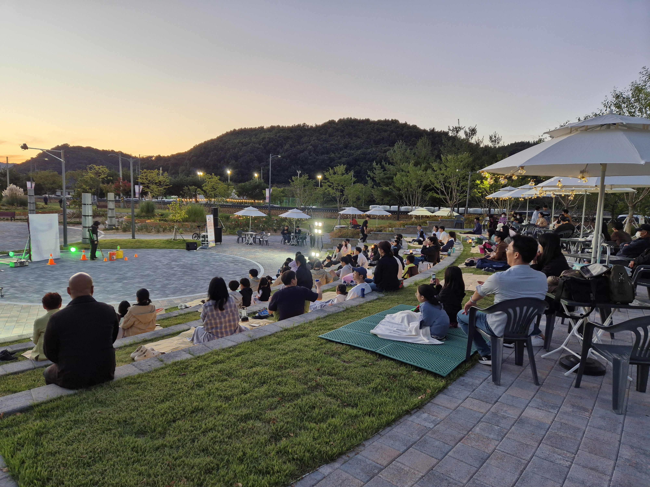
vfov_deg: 58.9
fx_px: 432
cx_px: 325
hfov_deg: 73.9
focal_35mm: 23
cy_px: 244
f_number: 1.8
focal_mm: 5.4
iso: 100
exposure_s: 1/120
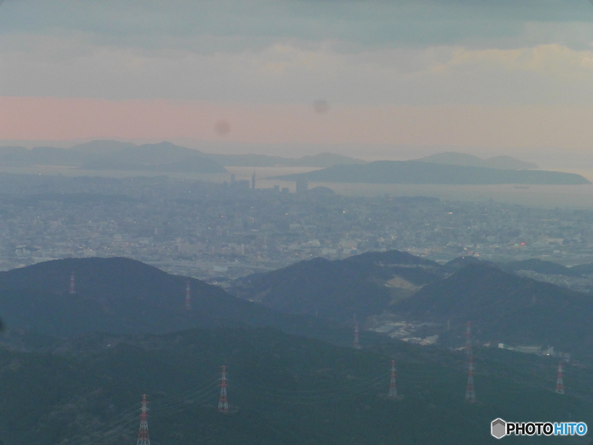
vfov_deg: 9.6
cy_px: 222
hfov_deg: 12.8
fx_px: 2638
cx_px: 296
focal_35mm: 154
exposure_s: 1/60
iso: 400
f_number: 5.4
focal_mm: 27.6
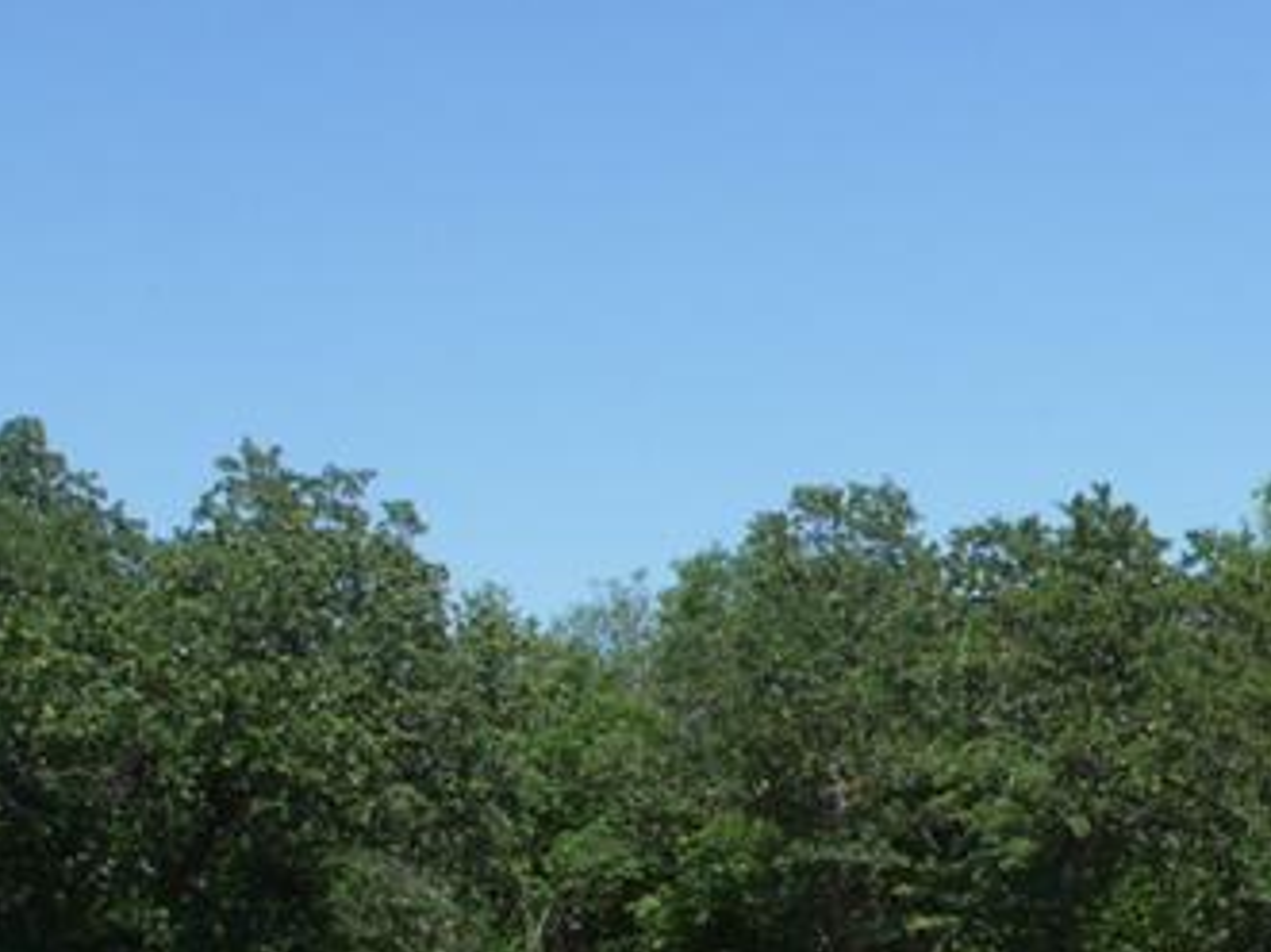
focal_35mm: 99
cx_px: 1828
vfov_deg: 14.8
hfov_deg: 18.0
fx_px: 3634
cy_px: 775
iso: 100
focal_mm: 16
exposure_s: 1/50
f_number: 16
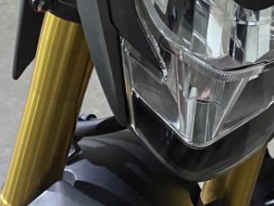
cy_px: -84
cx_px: 293
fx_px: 736
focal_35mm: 93
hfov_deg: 20.2
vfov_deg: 15.0
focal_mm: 4.25
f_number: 1.8
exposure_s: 1/25
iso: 500
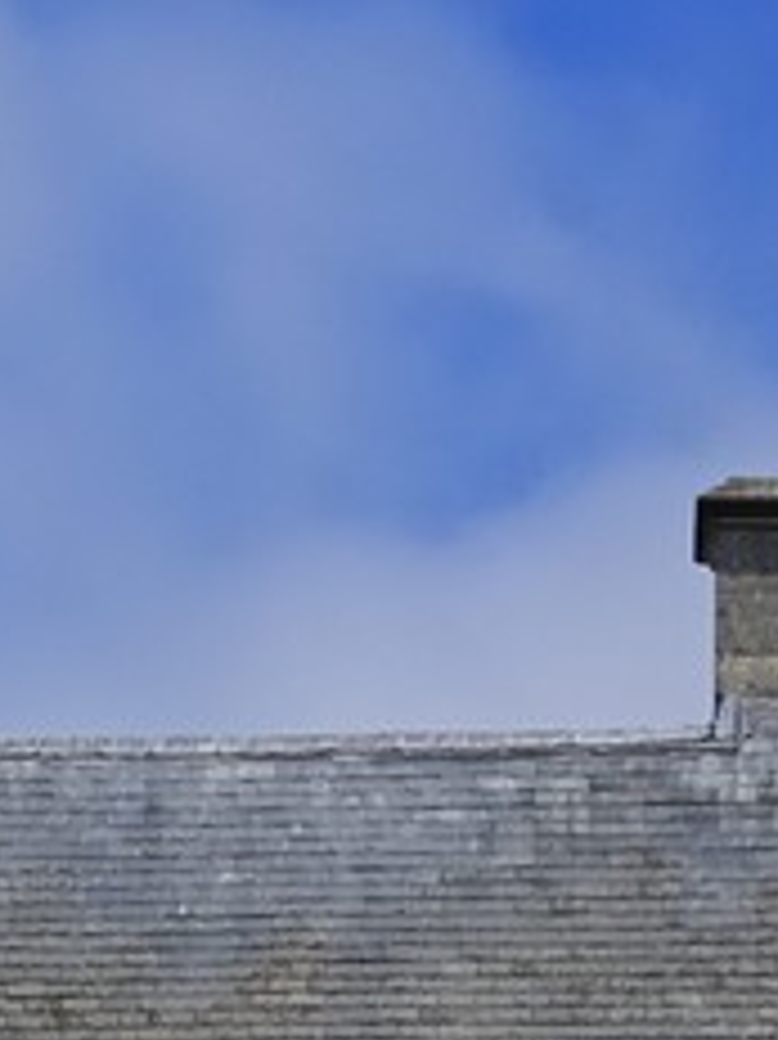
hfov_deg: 4.3
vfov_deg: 5.4
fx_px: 10478
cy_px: 3021
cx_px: 274
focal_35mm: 349
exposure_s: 1/160
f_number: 11
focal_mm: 35
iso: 100
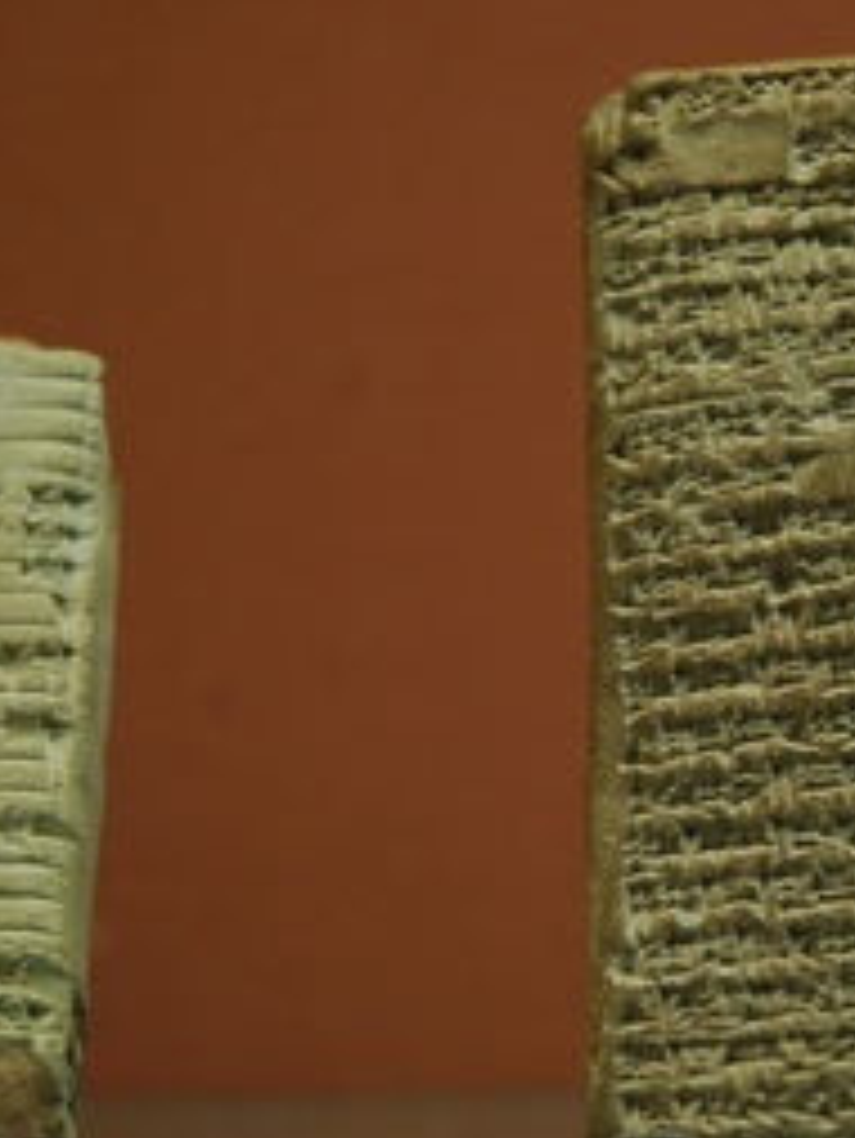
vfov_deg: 14.1
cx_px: 837
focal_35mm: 140
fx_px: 4607
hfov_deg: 10.5
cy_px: 607
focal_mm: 56
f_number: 4.5
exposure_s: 1/13
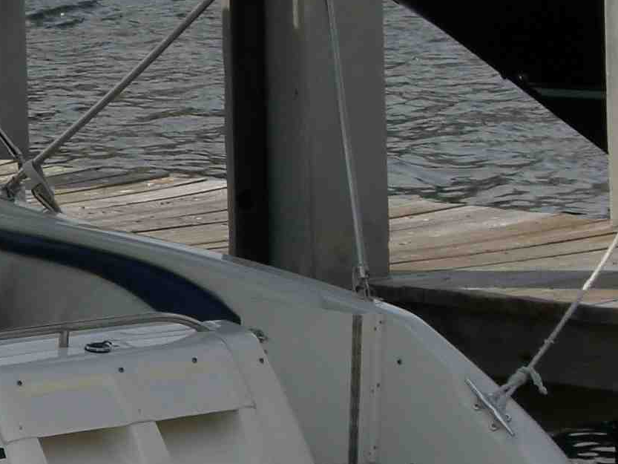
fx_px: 4767
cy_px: 148
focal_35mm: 267
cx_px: -289
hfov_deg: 7.3
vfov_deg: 5.6
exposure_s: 1/500
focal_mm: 12.8
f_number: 6.5
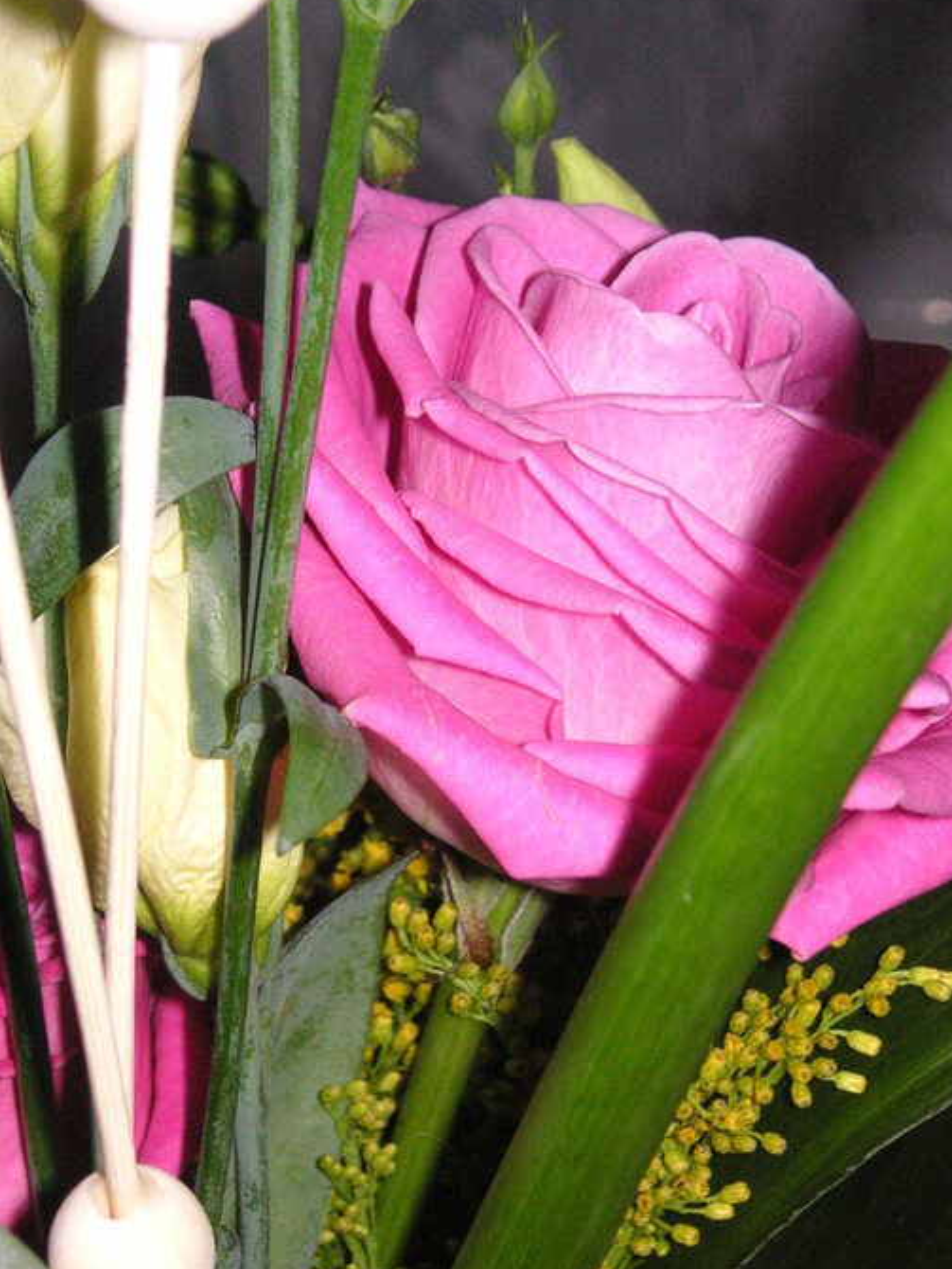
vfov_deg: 18.7
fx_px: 3848
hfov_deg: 14.1
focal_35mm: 105
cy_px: 593
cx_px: 505
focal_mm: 14.6
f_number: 11
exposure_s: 1/90
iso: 160
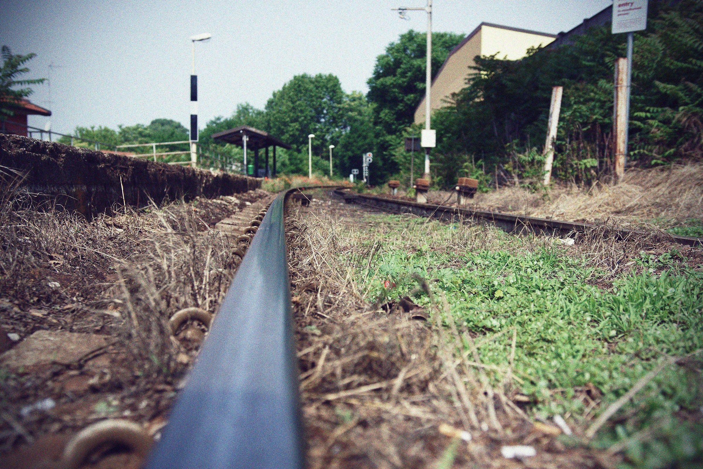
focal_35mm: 36
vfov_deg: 36.9
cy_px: 234
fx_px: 703
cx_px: 352
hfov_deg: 53.1
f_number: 2.8
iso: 125
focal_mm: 24
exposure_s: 1/1250
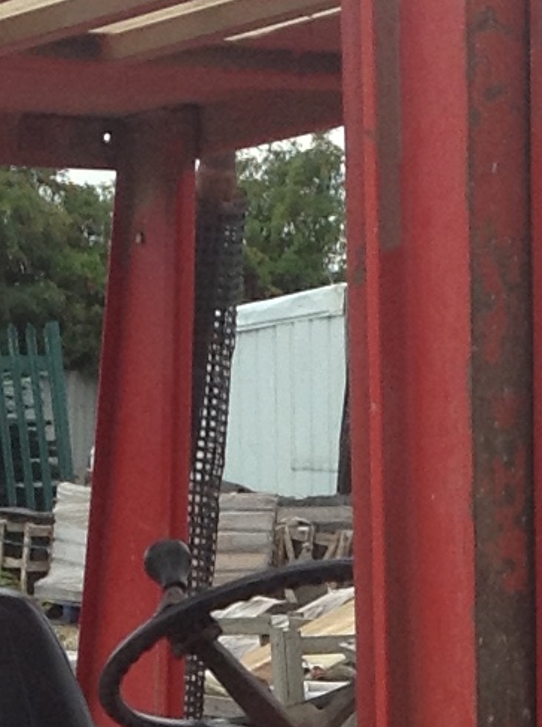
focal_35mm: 186
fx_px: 3897
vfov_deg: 10.3
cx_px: 378
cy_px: 1093
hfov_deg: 8.0
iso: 50
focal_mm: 4.28
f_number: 2.4
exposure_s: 1/521
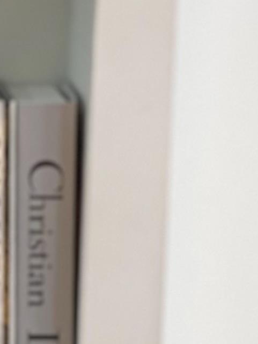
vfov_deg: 6.1
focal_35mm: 327
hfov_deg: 4.4
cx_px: -446
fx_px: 3249
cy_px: 255
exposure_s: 1/100
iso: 100
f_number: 2
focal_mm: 6
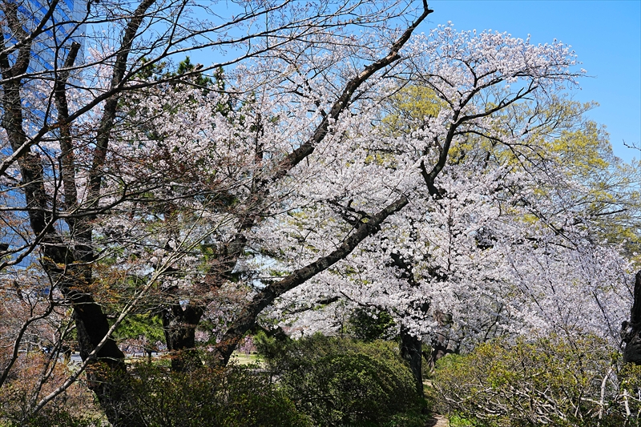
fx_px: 623
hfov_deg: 54.4
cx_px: 320
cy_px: 214
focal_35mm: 35
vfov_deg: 37.8
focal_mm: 35
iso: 100
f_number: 8
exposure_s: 1/320
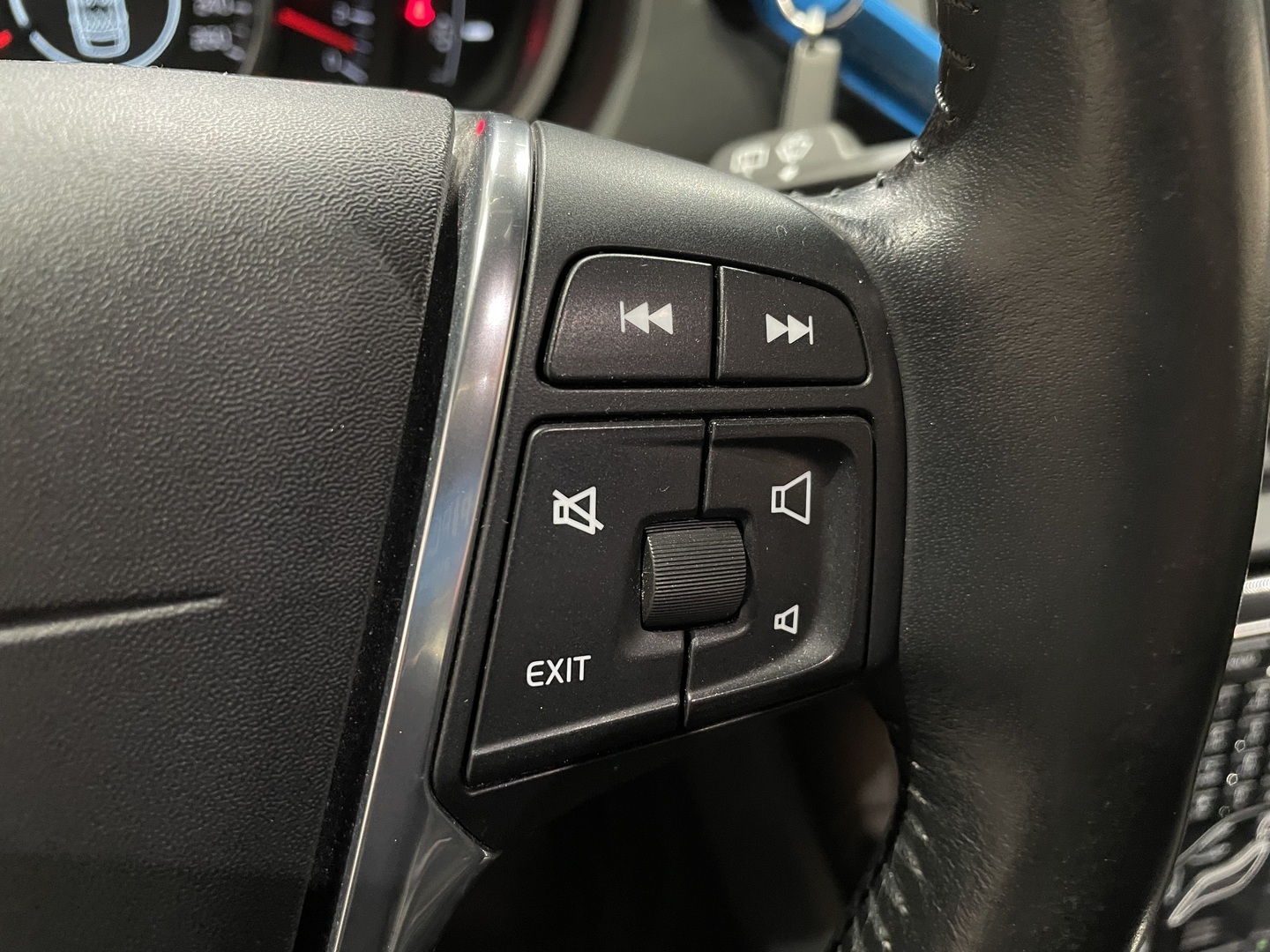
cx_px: 635
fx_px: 954
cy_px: 476
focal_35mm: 26
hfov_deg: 67.3
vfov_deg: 53.1
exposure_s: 1/50
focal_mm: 4.2
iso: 400
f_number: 1.6
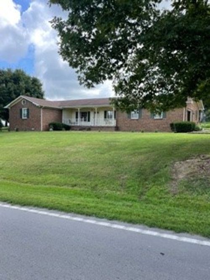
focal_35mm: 26
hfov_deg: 53.0
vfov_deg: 67.3
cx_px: 105
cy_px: 140
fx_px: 210
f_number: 1.6
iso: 32
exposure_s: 1/658
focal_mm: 4.2
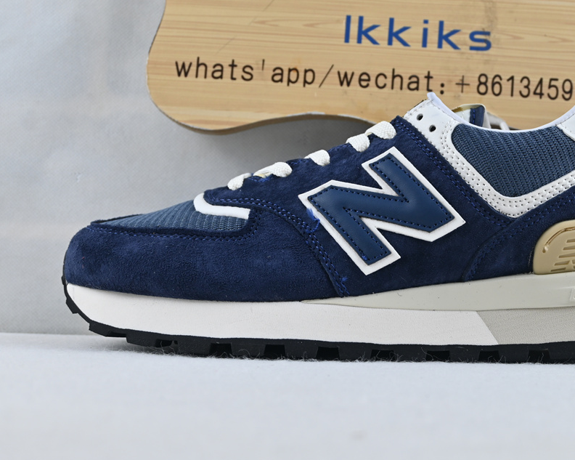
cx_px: 417
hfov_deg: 28.8
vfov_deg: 23.4
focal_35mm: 65
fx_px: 1107
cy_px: 201
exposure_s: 1/50
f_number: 4.8
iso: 100
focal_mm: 30.5
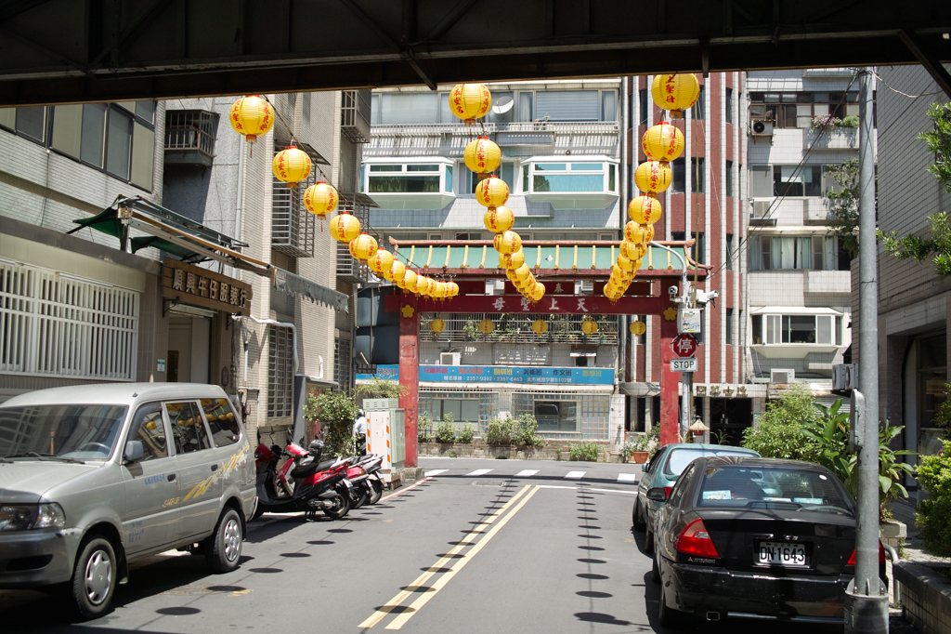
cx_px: 476
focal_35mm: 41
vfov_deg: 32.6
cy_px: 317
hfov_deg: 47.4
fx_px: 1083
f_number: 2.8
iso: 100
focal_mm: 24.2
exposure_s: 1/1000
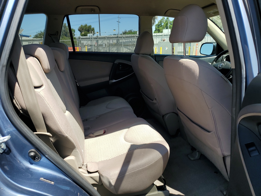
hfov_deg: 67.3
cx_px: 130
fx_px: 196
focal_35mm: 26
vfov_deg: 53.1
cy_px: 98
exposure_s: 1/1429
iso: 50
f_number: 1.5
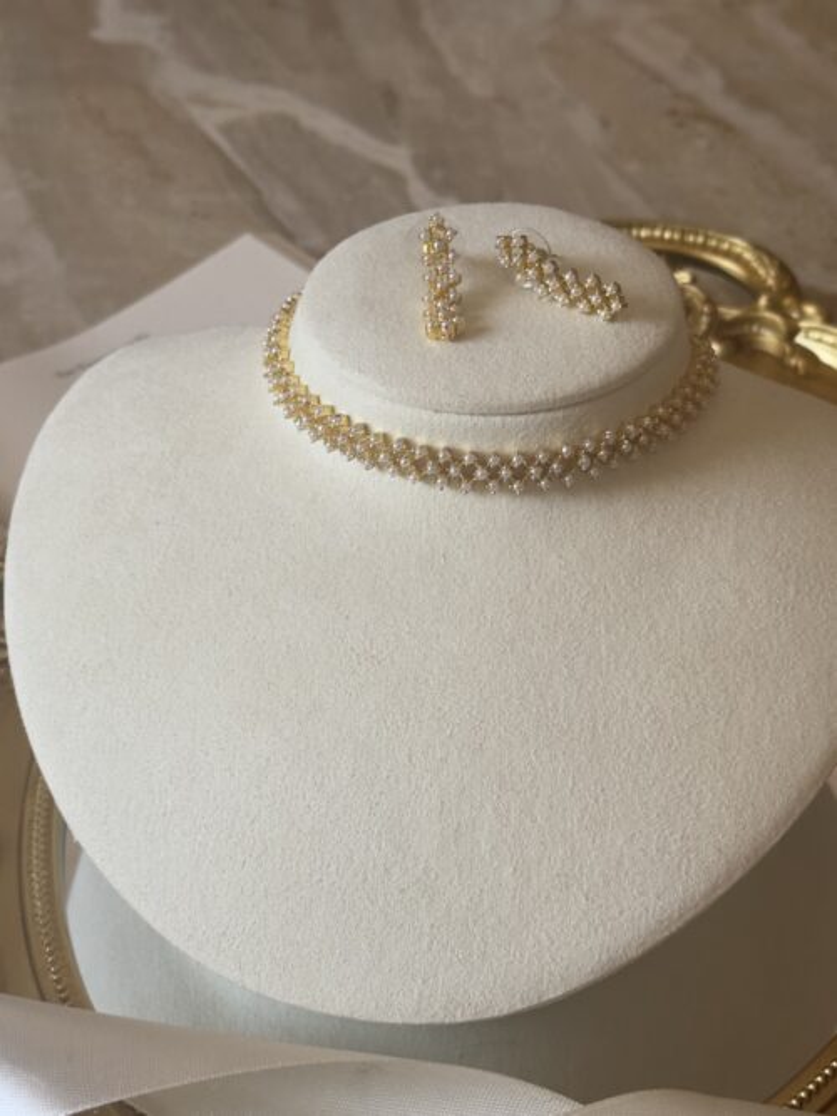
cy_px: 558
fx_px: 1548
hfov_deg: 30.3
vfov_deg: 39.7
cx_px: 418
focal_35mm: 48
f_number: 1.78
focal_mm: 6.86
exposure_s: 1/60
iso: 160
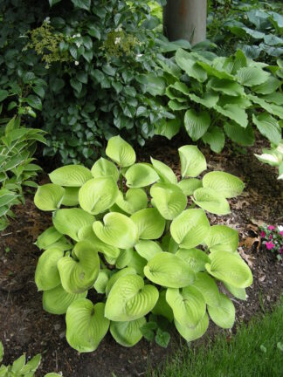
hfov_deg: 38.7
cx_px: 142
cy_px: 188
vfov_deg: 50.1
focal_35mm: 37
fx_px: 403
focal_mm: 7.9
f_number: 2.8
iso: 77
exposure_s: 1/49.8
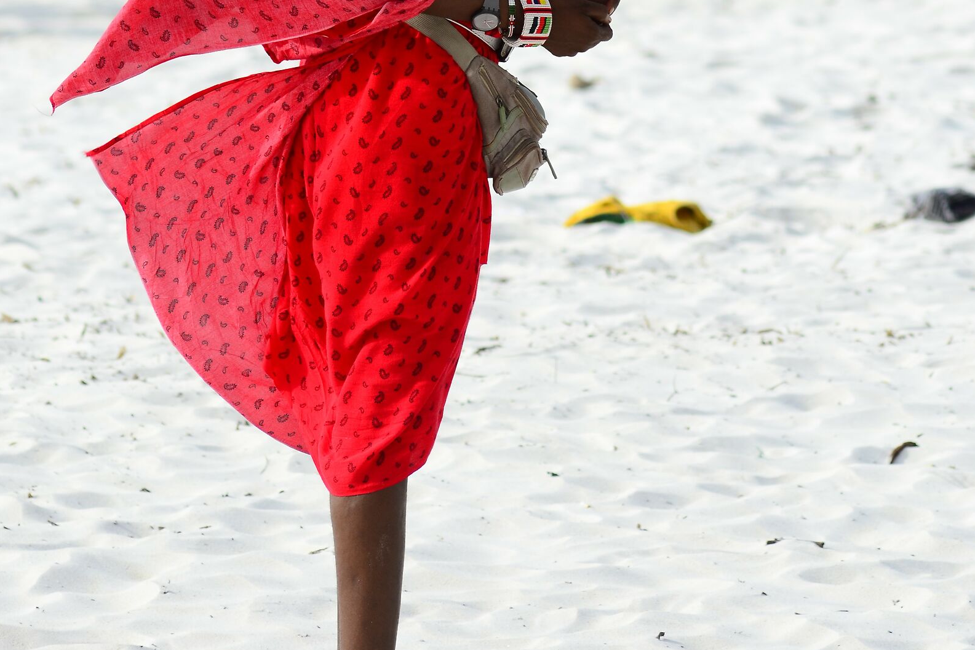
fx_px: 18417
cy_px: 39
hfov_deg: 3.0
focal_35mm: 680
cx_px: 487
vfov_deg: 2.0
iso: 200
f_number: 5.6
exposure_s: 1/1000
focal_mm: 300
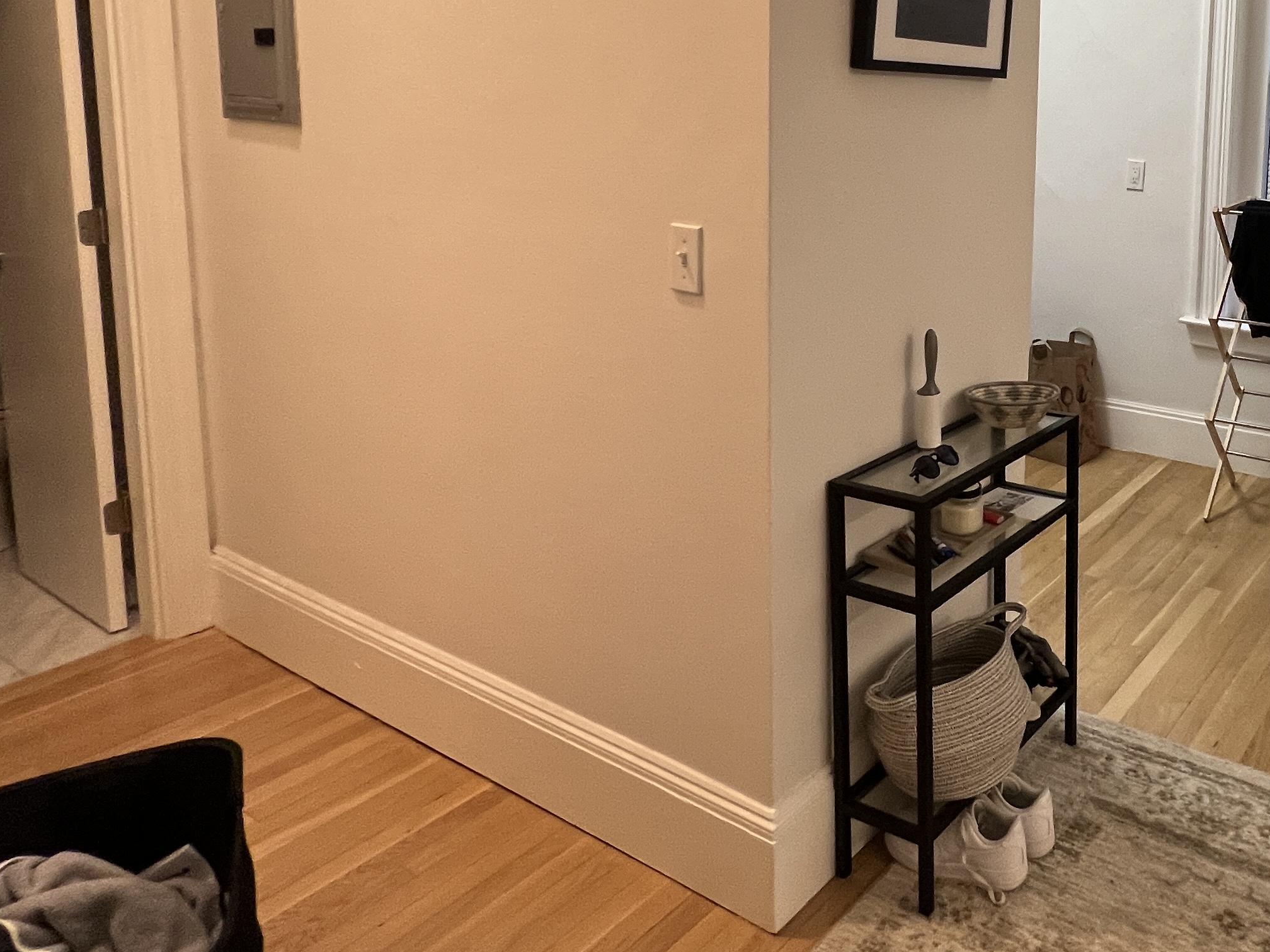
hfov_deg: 60.2
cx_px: 1067
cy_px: 226
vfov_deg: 50.6
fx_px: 954
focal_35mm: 26
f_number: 1.8
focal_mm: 1.57
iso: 200
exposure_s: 1/60
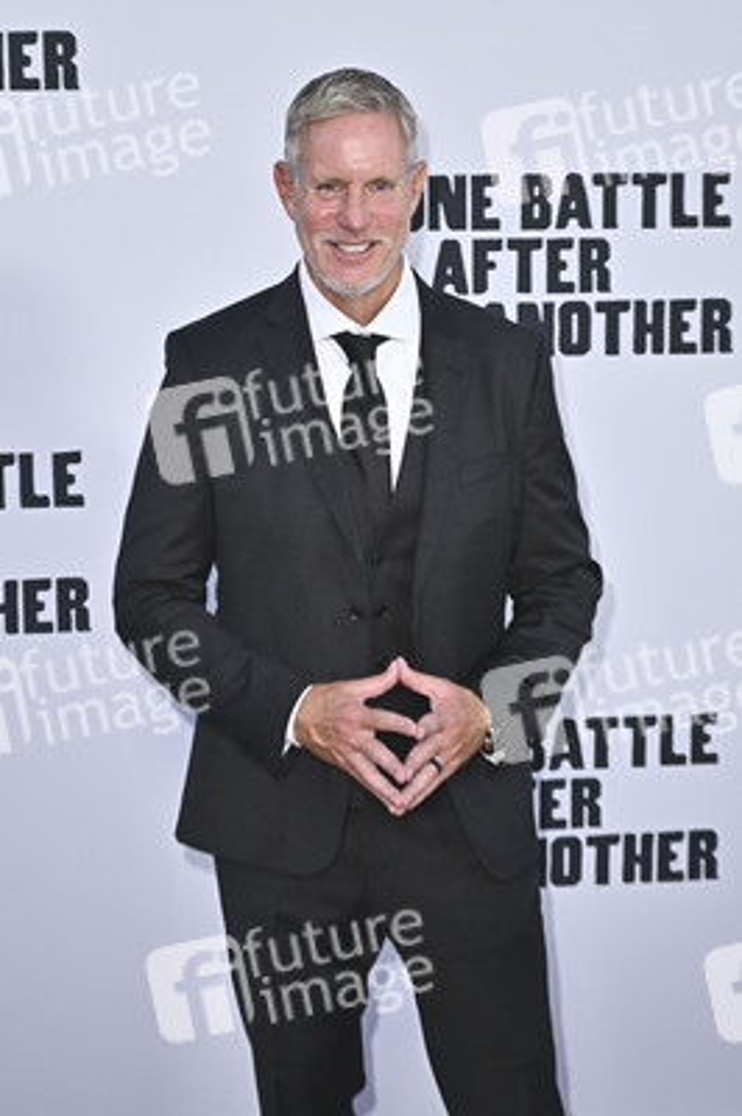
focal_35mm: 65
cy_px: 558
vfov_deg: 31.0
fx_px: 2013
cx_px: 371
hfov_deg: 20.9
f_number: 5
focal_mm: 65
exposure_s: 1/320
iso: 800
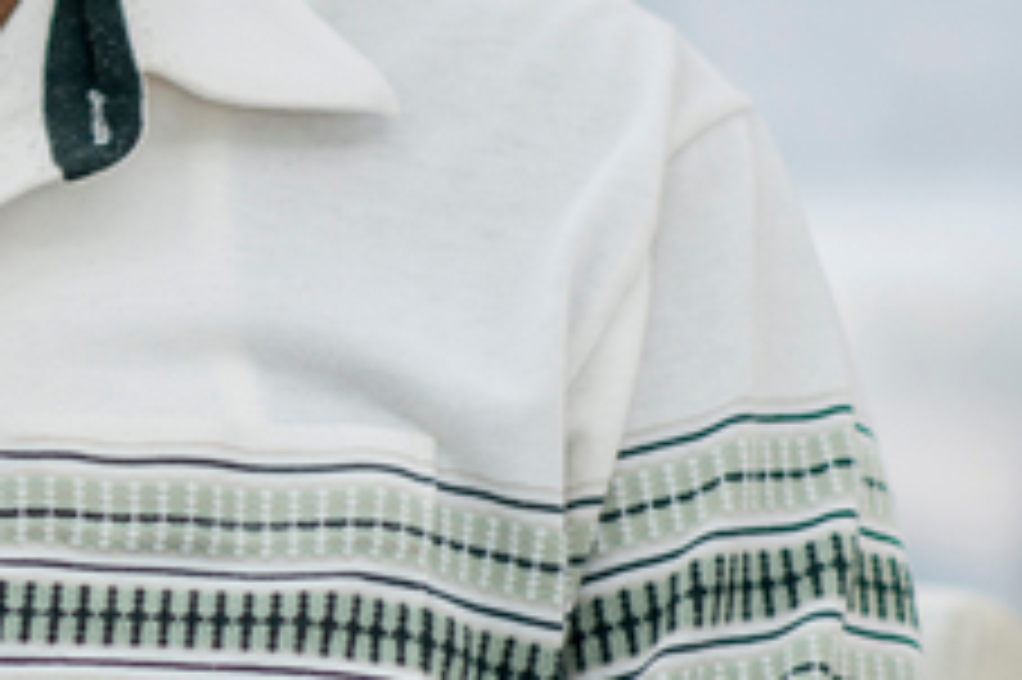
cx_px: -720
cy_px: 137
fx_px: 12765
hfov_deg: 4.5
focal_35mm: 450
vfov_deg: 3.0
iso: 125
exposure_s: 1/250
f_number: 1.8
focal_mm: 85
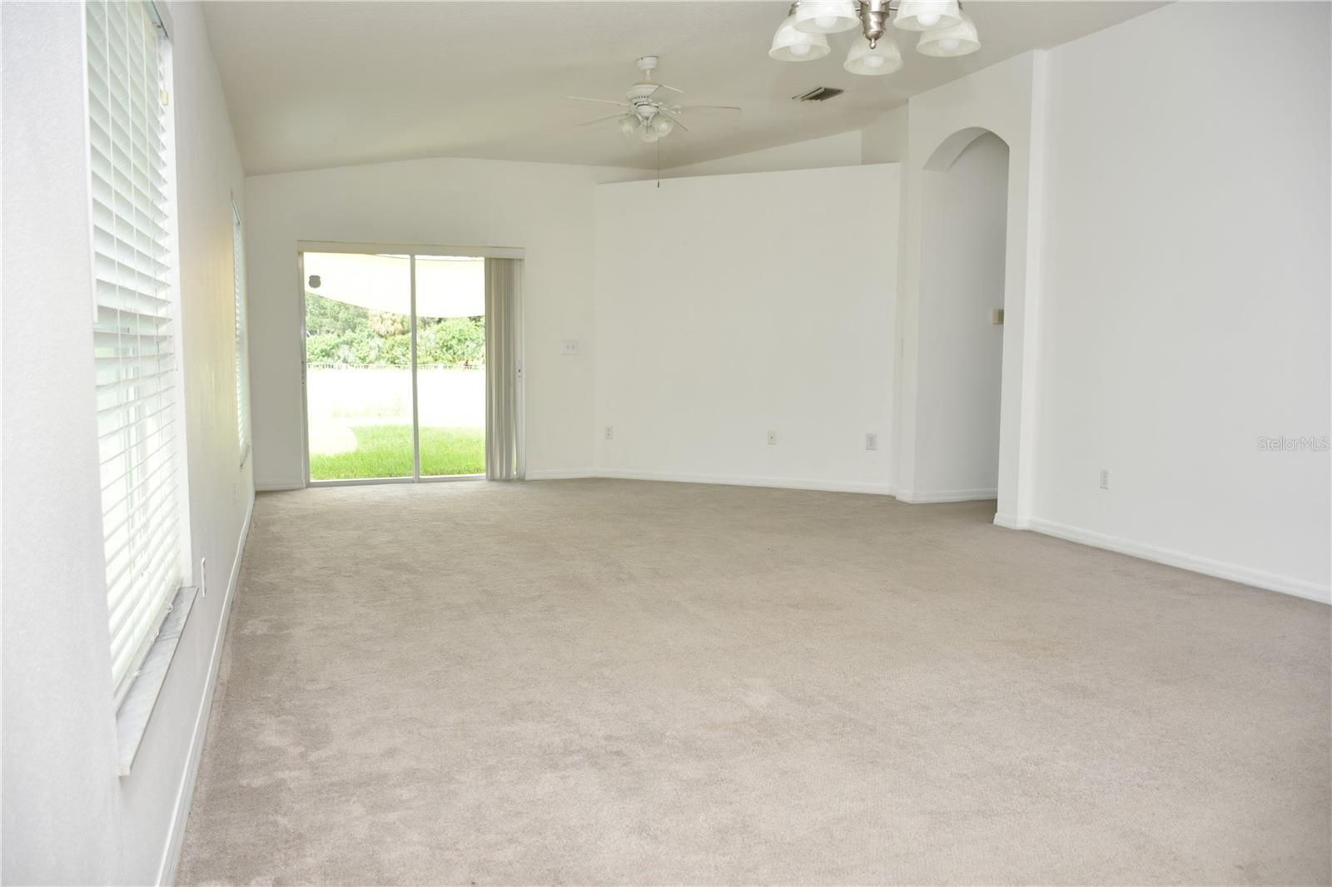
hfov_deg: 67.4
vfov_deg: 47.9
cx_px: 666
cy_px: 444
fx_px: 999
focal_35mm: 27
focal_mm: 18
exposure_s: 1/100
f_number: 3.5
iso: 100
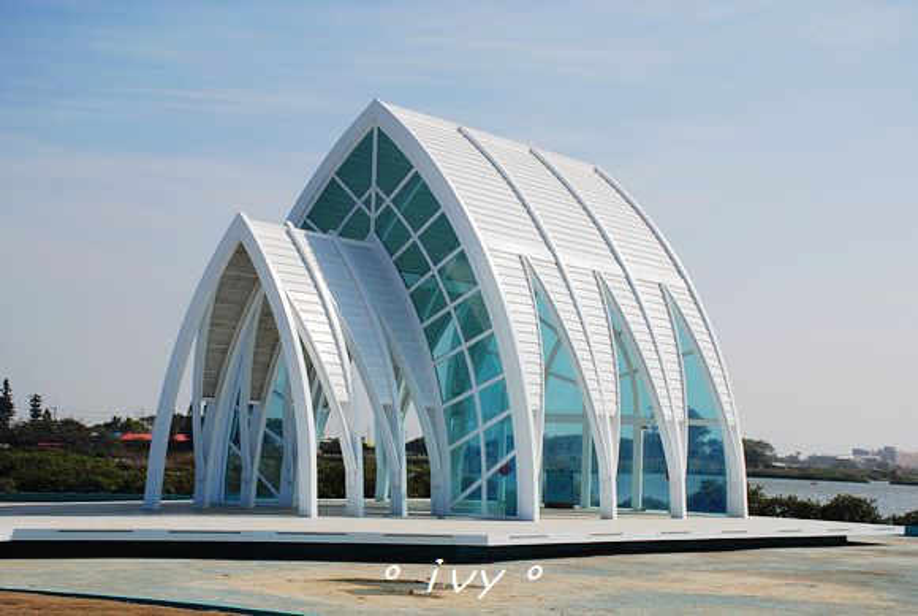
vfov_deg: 21.7
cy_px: 308
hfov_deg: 31.8
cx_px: 459
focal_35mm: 63
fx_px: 1609
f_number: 10
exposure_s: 1/400
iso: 100
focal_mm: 42
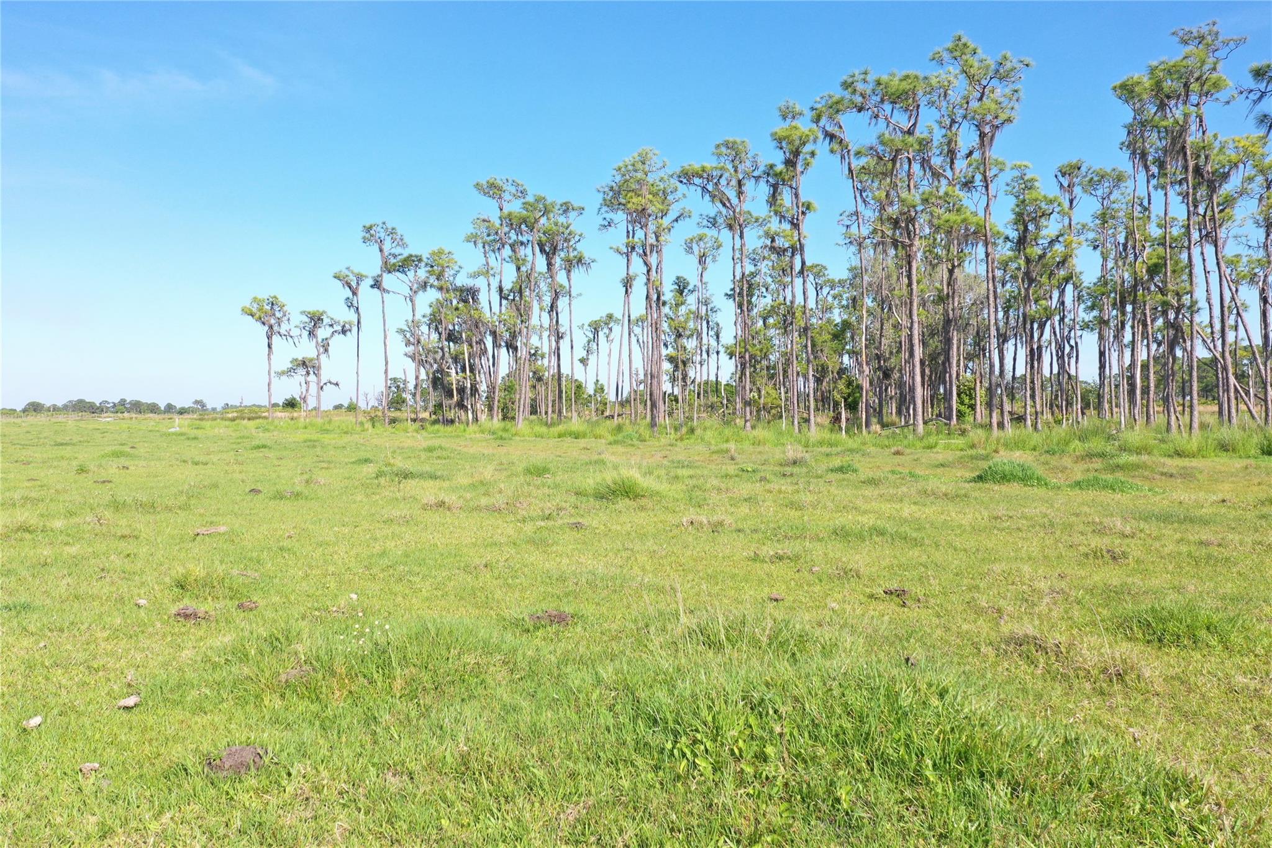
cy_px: 424
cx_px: 636
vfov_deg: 46.4
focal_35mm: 28
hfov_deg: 65.5
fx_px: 989
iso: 100
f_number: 5
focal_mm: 10.26
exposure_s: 1/240
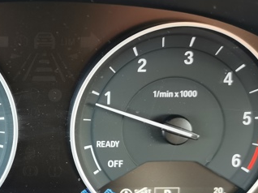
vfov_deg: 21.5
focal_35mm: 68
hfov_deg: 27.6
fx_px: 506
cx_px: 30
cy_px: 124
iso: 320
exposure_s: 1/50
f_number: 1.8
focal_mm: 5.58
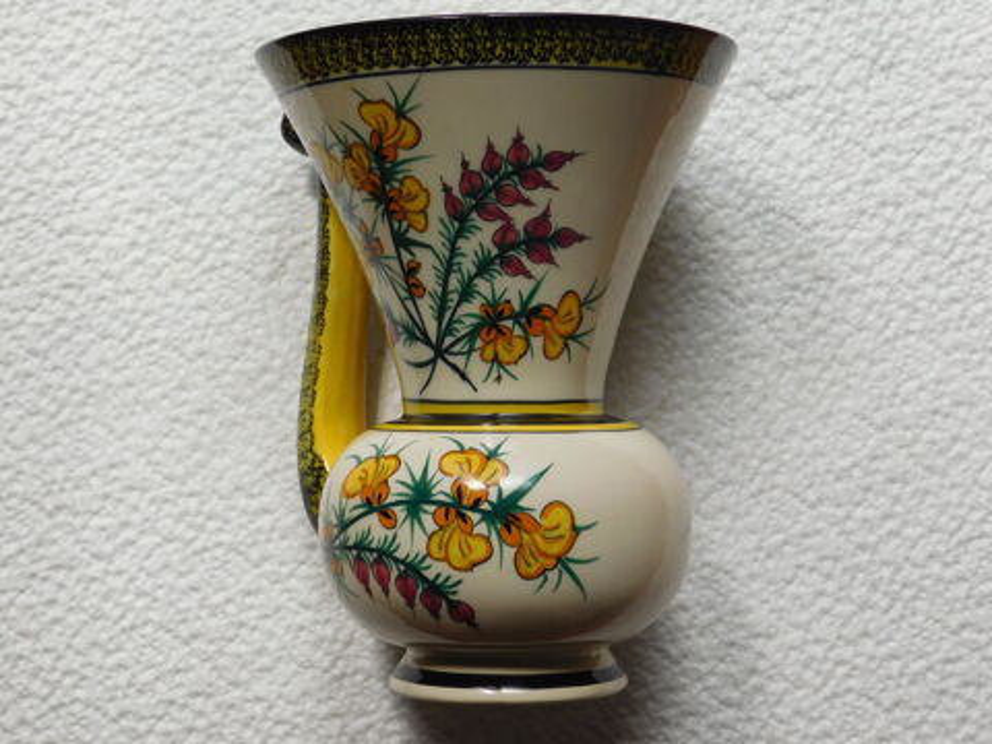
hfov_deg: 27.4
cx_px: 496
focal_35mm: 71
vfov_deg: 20.7
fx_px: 2035
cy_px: 372
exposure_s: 1/640
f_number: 4.3
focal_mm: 12.6
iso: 125
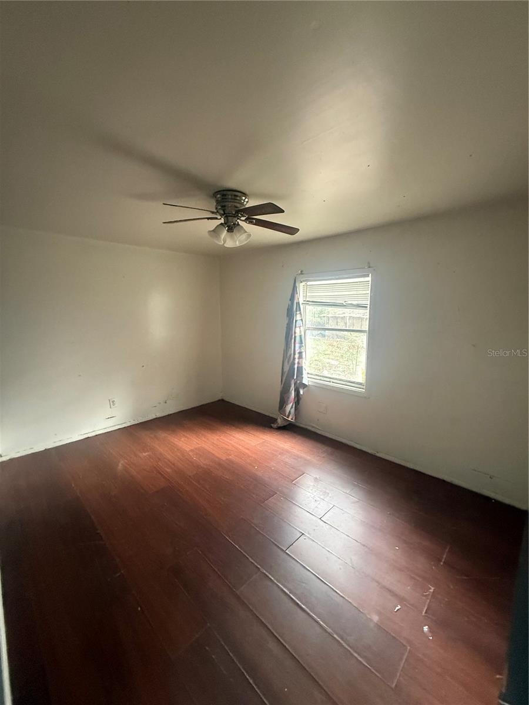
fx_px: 285
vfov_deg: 102.1
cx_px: 264
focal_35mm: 14
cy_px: 352
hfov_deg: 85.7
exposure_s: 1/60
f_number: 2.2
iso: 640
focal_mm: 2.22
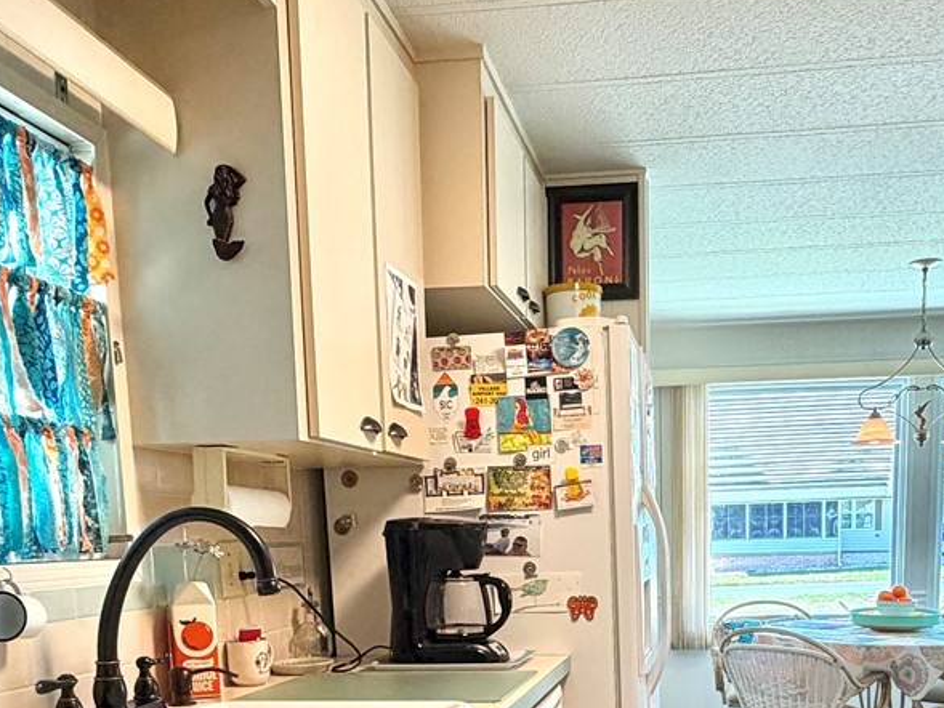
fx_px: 1036
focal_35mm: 38
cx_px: 579
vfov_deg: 34.8
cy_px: 684
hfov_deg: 48.6
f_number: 2.2
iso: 200
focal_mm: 2.22
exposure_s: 1/120
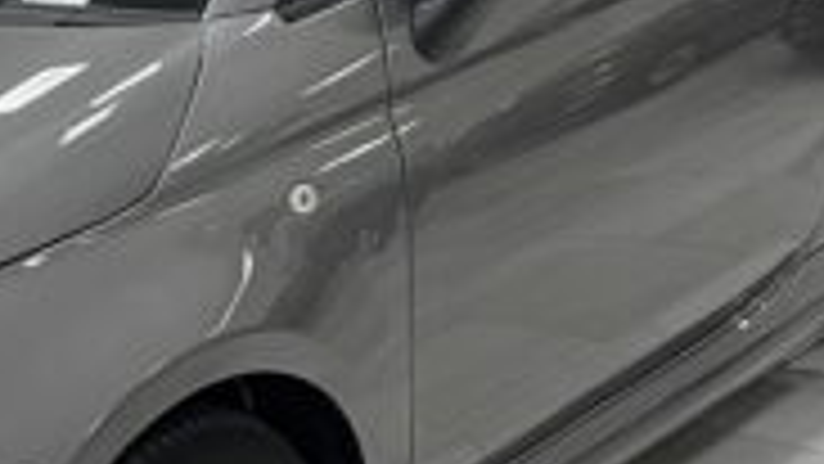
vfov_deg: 9.8
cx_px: 54
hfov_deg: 17.0
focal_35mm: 124
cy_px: 104
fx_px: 2710
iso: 80
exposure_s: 1/50
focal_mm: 4.2
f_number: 1.6
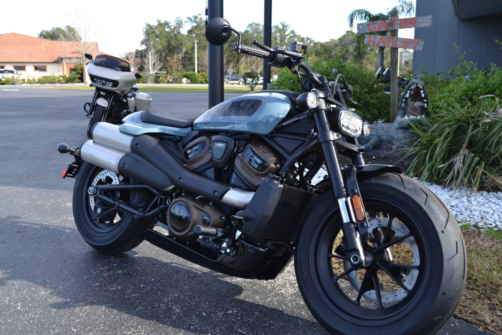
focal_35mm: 33
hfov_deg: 57.2
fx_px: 460
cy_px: 168
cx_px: 251
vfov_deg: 40.0
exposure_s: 1/125
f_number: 5.6
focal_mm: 22
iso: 100
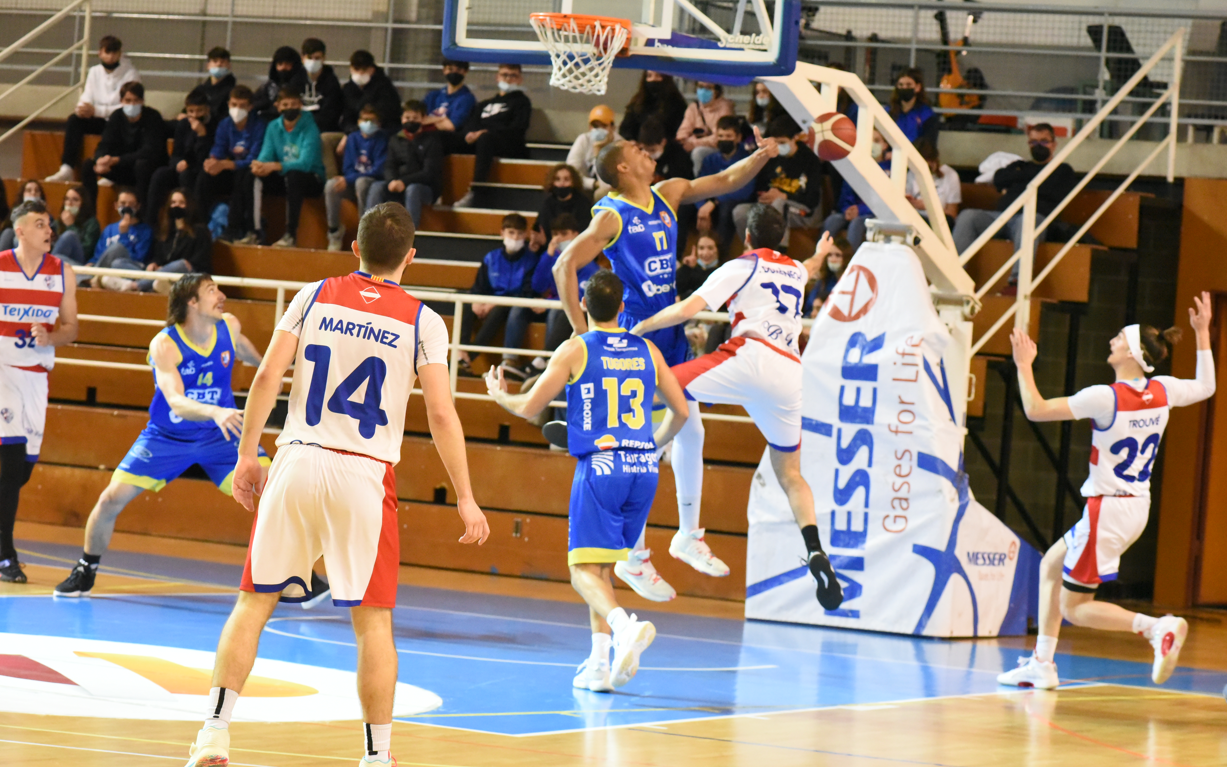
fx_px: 4280
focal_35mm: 128
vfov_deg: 10.2
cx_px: 614
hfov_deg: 16.3
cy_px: 385
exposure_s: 1/800
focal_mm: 125
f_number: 6.3
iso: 12800
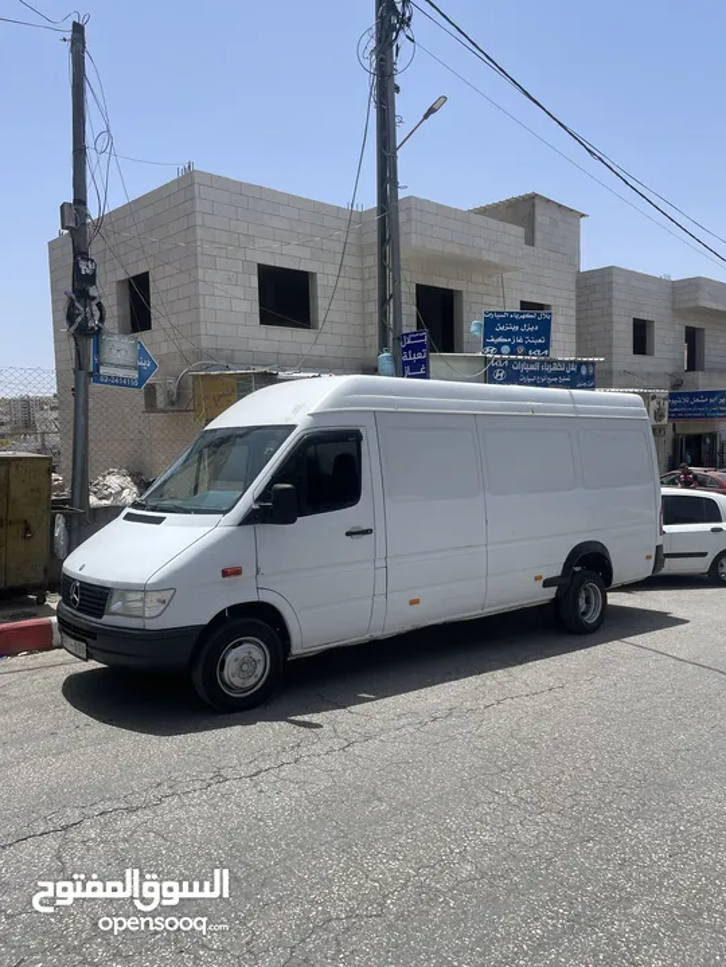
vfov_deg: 69.4
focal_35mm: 25
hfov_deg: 54.9
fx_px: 699
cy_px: 484
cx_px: 363
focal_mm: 5.1
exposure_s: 1/4348
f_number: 1.6
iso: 32
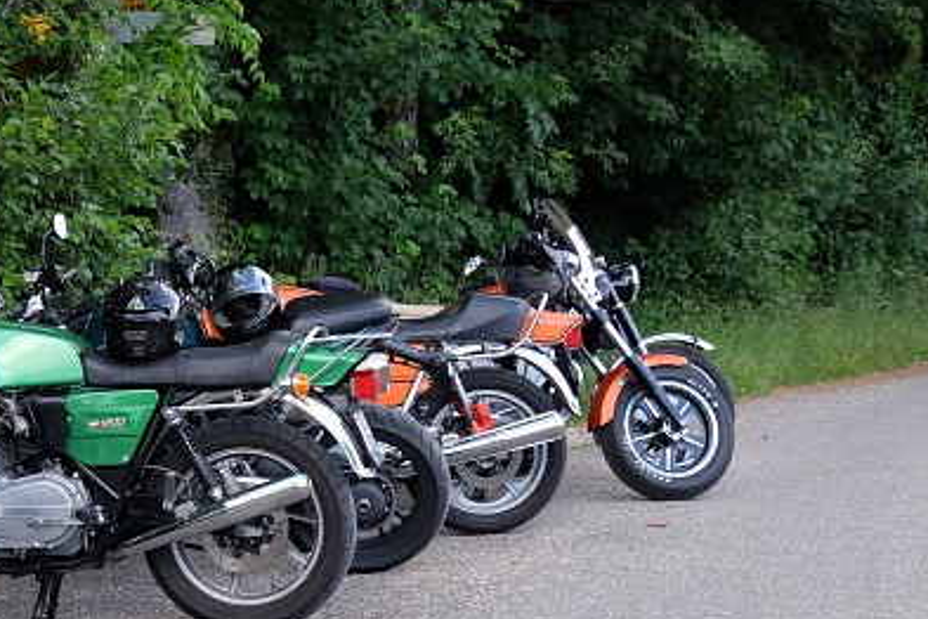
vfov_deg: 12.2
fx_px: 2887
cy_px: 467
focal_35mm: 112
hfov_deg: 17.8
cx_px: 5
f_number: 5.6
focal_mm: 36.6
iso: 1600
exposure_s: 1/340
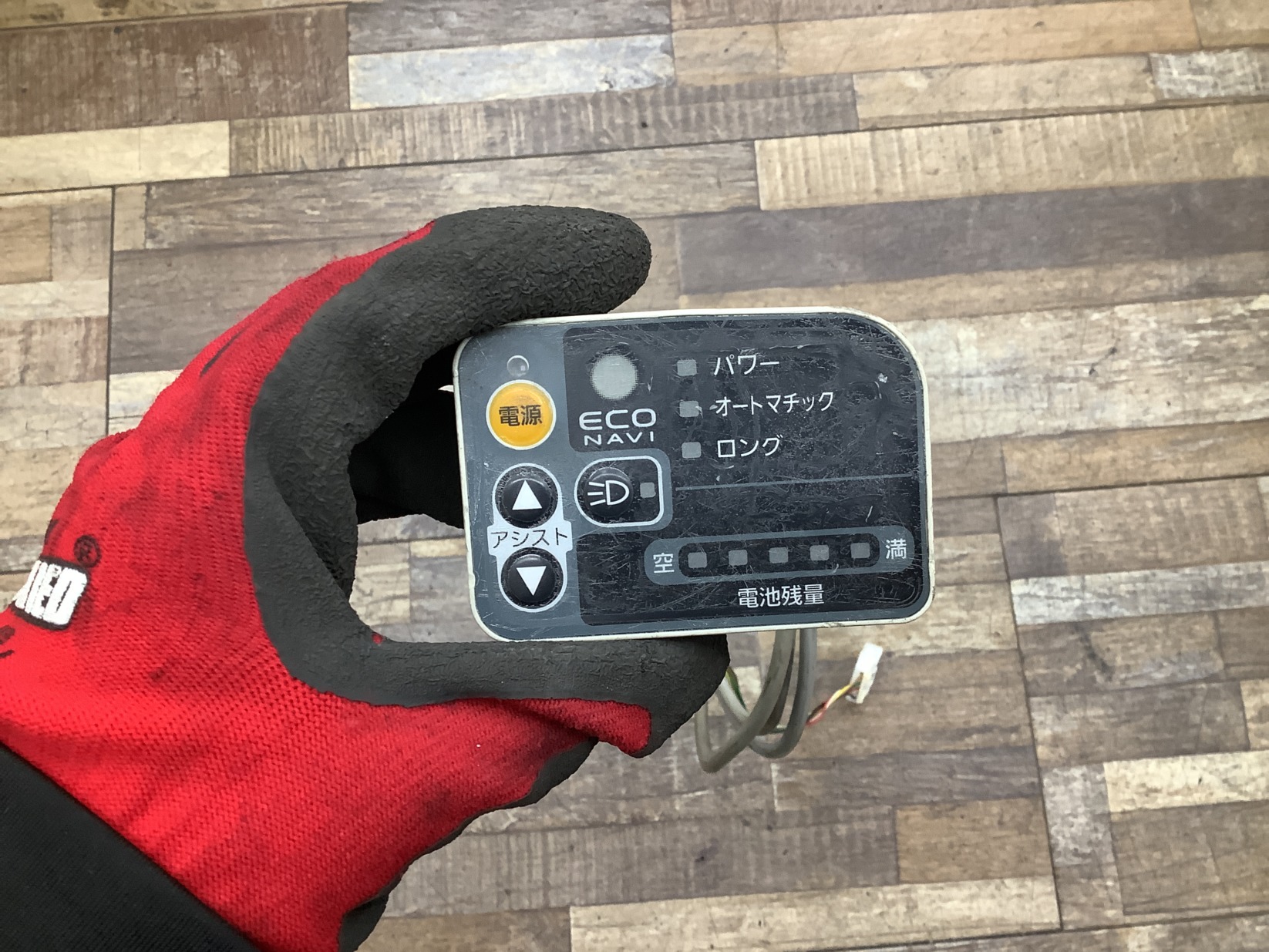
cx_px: 634
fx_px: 1137
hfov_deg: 58.3
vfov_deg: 45.5
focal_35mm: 31
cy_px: 476
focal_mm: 3.3
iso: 160
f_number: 2.4
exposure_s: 1/60
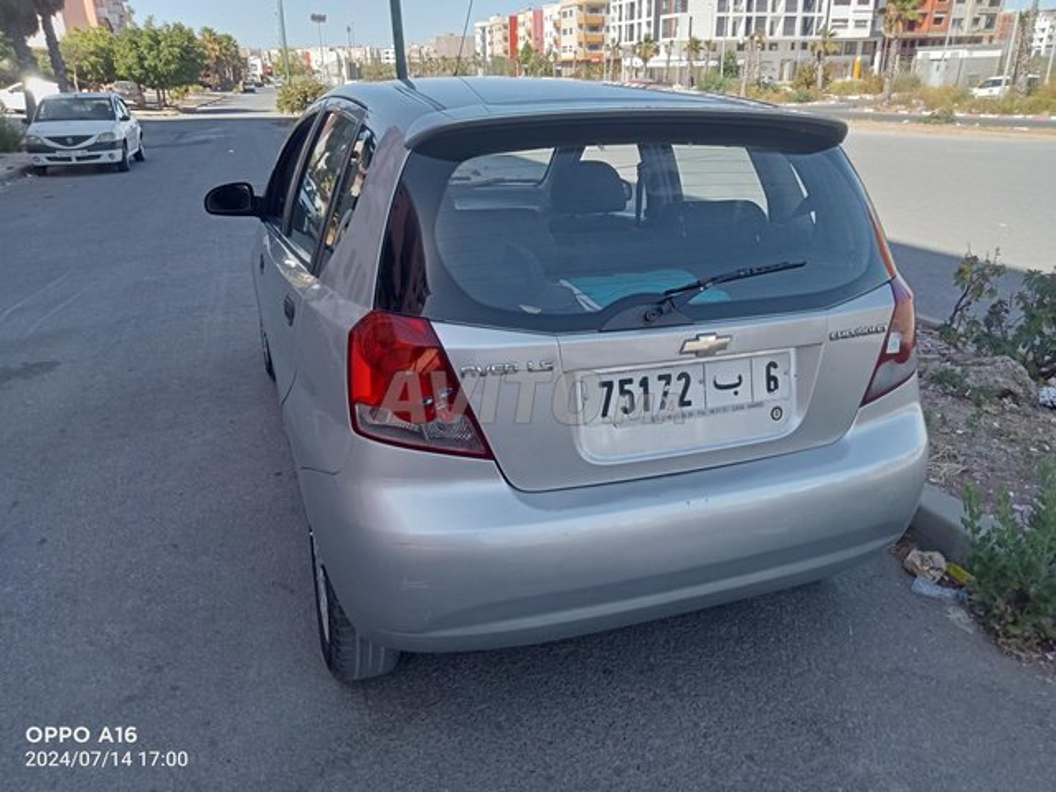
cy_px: 396
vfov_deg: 49.7
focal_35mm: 28
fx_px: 854
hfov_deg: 63.4
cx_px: 528
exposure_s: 1/409
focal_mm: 3.46
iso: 100
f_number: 2.2
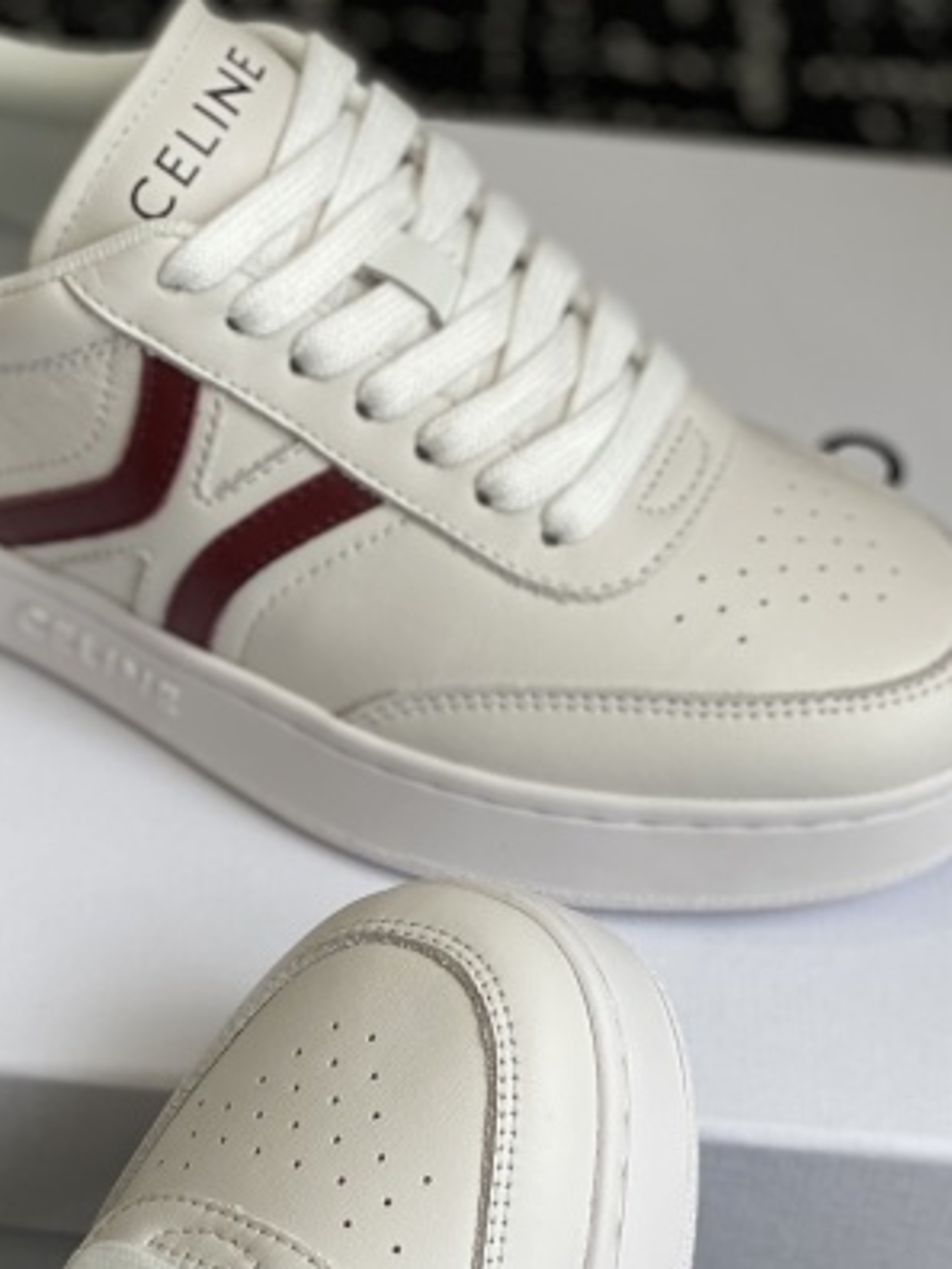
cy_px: 817
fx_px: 3850
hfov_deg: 14.1
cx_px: 272
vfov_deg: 18.7
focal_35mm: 105
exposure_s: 1/366
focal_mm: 6
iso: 20
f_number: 2
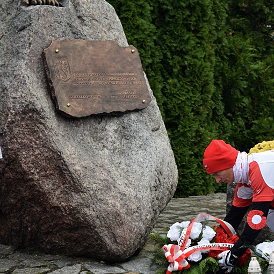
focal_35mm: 120
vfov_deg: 14.5
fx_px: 1075
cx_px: 225
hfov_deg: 14.4
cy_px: 156
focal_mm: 48
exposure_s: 1/125
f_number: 5.6
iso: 125
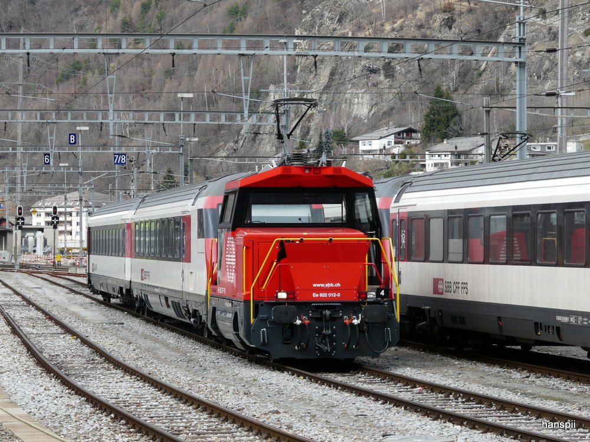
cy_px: 221
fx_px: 2574
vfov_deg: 9.8
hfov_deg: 13.1
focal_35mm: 151
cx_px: 295
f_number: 5.6
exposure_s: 1/250
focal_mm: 24.7
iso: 100
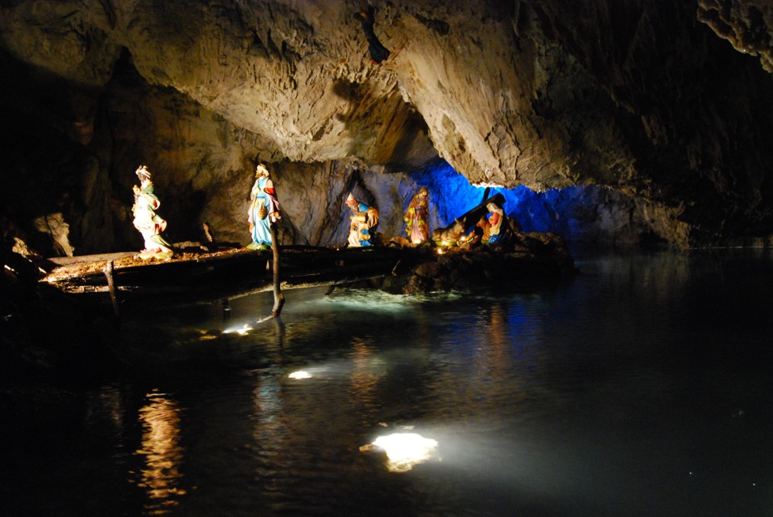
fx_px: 774
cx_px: 386
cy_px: 258
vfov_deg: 37.0
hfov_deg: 53.1
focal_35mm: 36
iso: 1600
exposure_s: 1/6
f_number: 4
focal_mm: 24
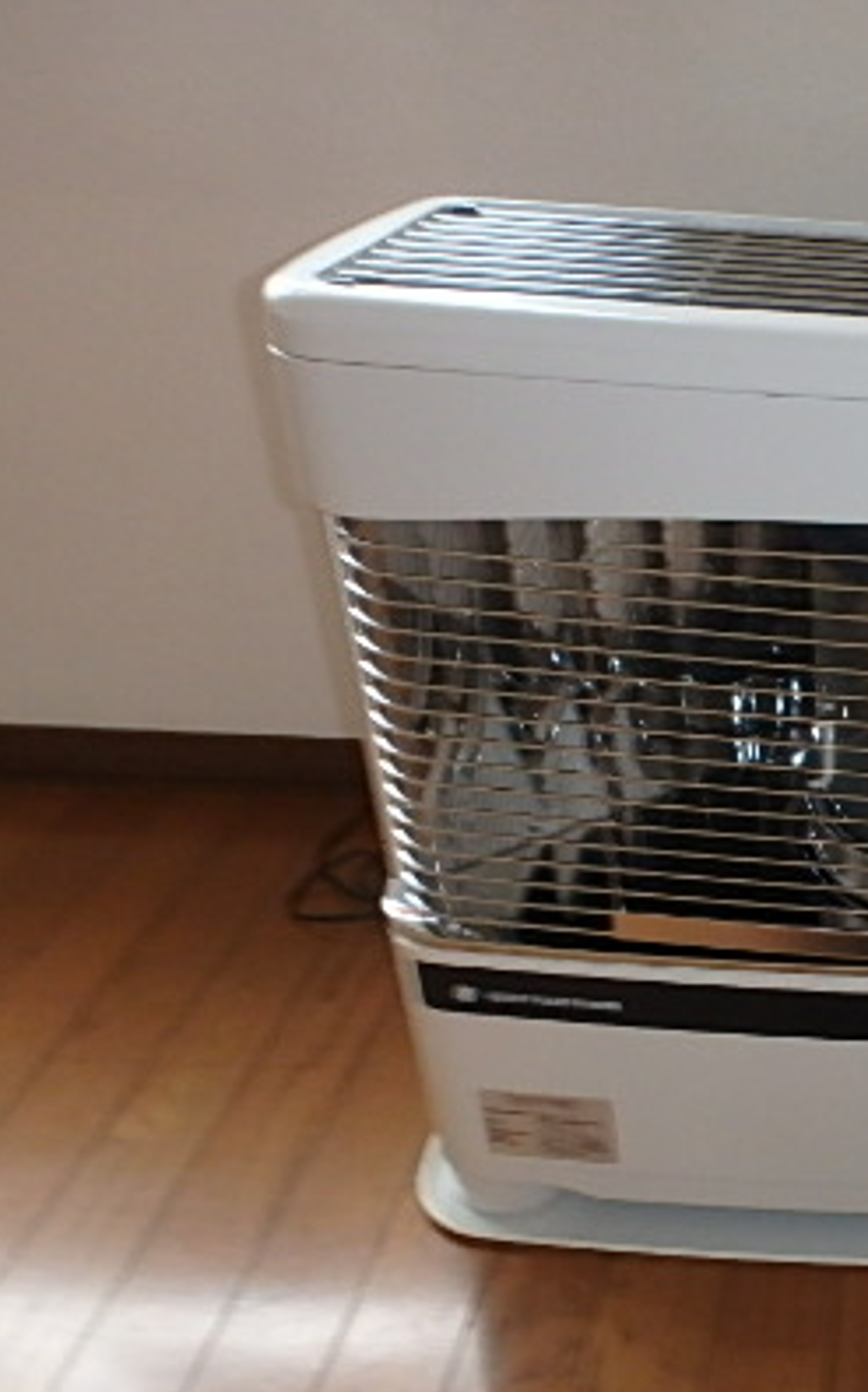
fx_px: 1365
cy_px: 745
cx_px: 1047
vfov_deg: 54.0
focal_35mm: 36
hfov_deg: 30.0
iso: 400
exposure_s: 1/30
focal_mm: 3.7
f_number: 3.5
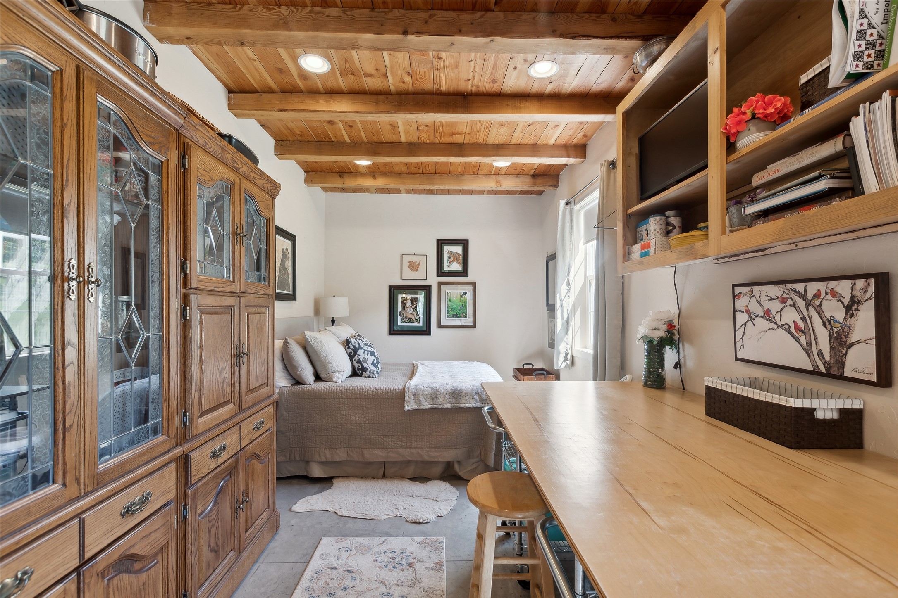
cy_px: 299
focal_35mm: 15
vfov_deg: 77.3
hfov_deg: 100.4
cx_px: 449
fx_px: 374
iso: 100
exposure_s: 1/8
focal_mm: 10
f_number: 6.3
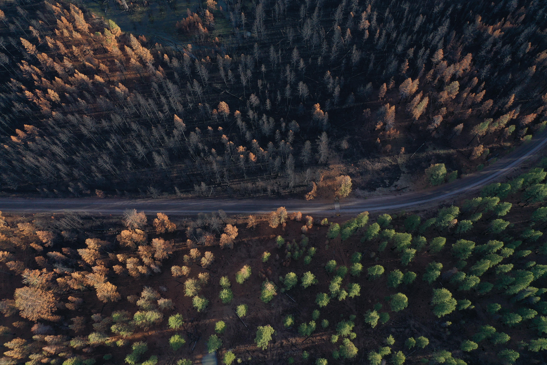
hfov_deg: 65.5
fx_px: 425
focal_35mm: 28
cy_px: 182
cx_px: 274
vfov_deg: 46.4
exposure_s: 1/50
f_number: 2.8
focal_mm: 10.26
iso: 200
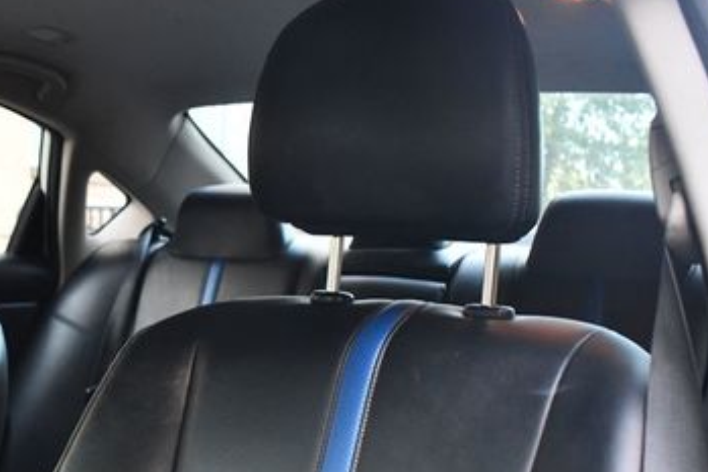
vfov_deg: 24.3
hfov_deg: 35.2
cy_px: 375
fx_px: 1082
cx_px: 150
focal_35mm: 55
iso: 1600
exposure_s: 1/125
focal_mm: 20
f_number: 3.5
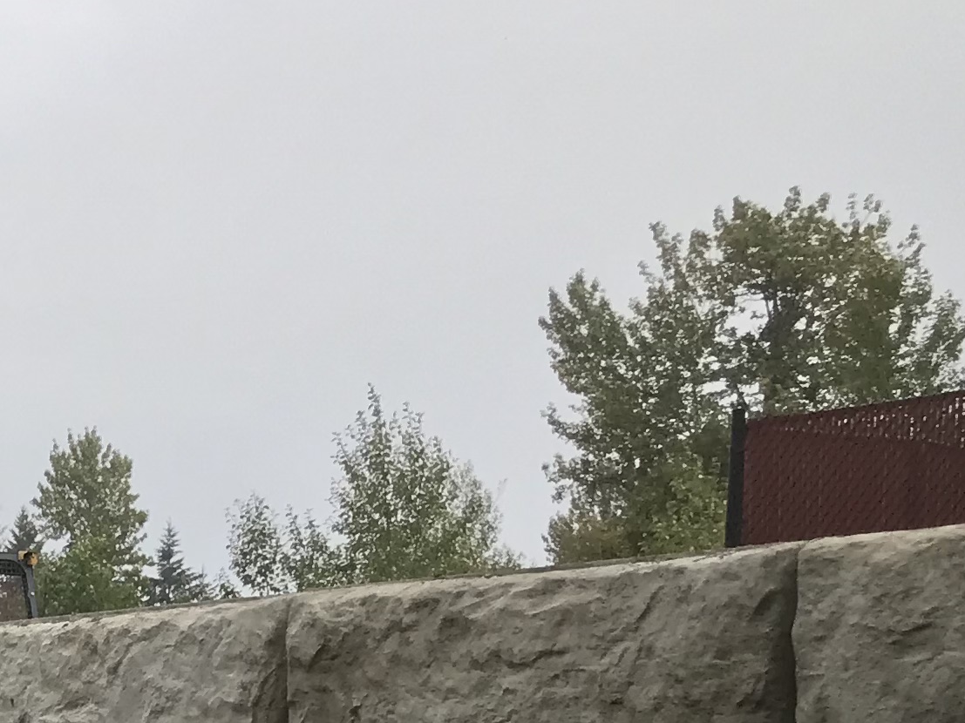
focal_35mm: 102
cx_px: -502
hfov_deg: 17.3
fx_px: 2843
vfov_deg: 13.3
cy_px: 1219
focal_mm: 3.99
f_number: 1.8
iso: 20
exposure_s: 1/399
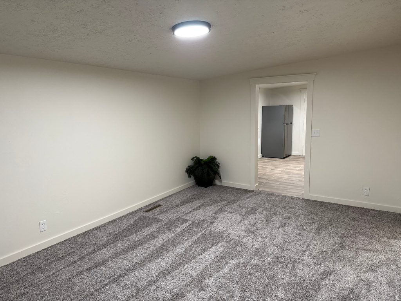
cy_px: 150
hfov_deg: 71.6
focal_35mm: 24
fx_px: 278
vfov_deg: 56.8
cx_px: 200
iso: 320
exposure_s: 1/60
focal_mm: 6.76
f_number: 1.78
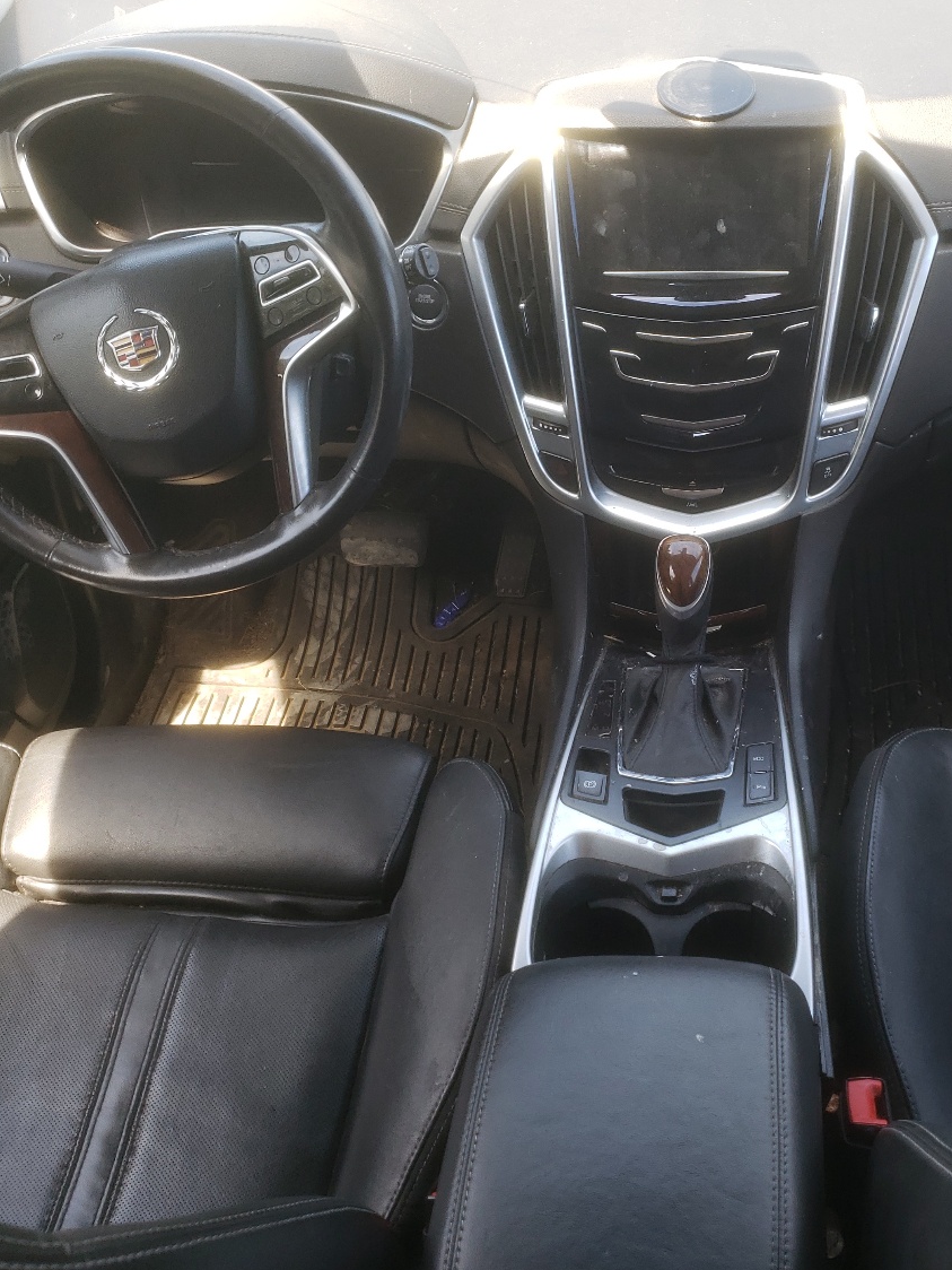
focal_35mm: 37
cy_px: 616
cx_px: 630
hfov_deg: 38.3
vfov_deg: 50.1
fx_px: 1357
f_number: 1.5
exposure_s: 1/135
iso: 50
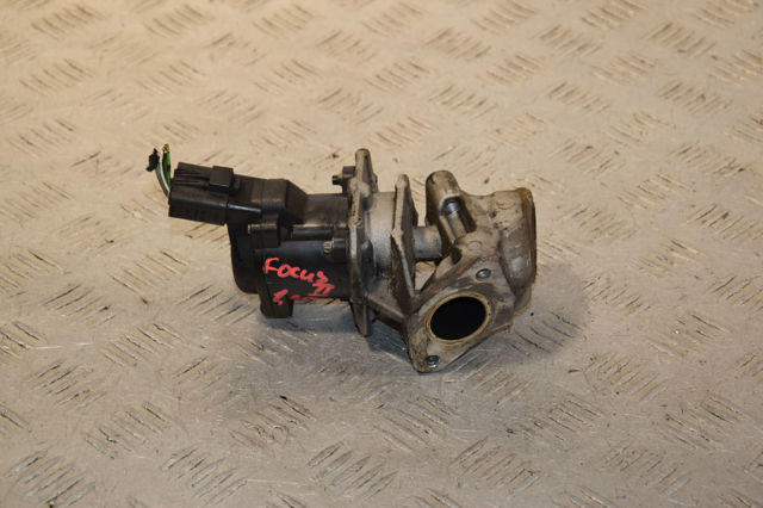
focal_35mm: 105
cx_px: 382
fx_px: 2224
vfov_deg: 13.0
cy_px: 254
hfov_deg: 19.5
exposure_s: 1/200
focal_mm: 70
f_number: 8
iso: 800
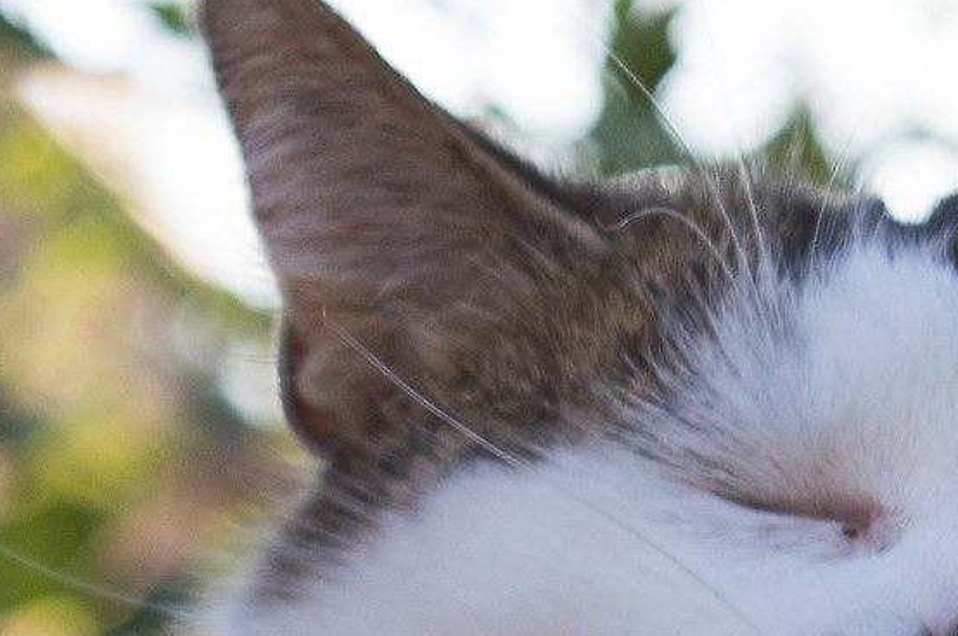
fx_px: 8984
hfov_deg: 6.1
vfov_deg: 4.0
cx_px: 505
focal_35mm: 338
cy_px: 1105
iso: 200
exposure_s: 1/200
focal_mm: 52
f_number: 5.6
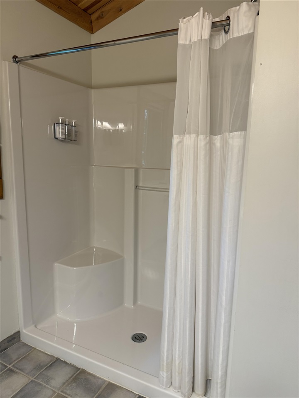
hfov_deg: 56.8
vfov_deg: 71.6
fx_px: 276
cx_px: 150
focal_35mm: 24
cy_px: 199
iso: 160
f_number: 1.78
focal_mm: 6.76
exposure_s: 1/60
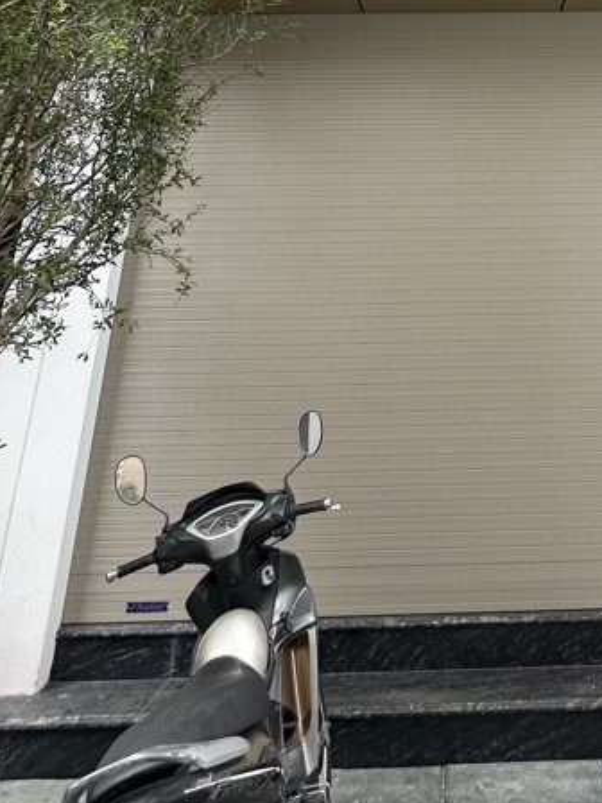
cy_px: 0
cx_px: 482
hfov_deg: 42.2
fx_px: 742
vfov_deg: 47.2
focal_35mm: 32
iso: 40
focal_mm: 2.22
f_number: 2.2
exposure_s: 1/334
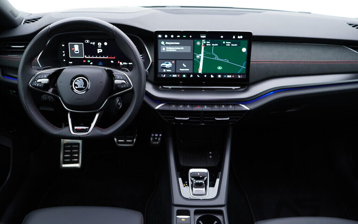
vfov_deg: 34.4
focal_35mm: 37
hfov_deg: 52.7
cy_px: 114
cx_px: 180
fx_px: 361
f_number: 2.8
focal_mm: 24
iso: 250
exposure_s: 1/40
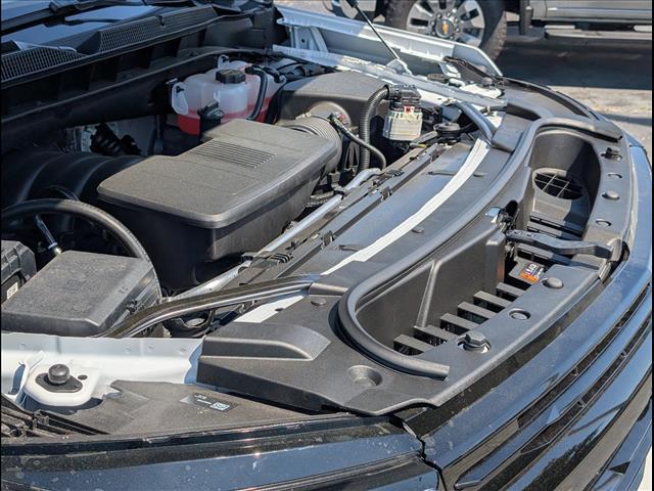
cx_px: 327
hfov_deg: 38.9
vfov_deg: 29.7
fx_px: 926
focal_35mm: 49
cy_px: 246
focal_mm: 6.9
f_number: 1.68
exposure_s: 1/1667
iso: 21
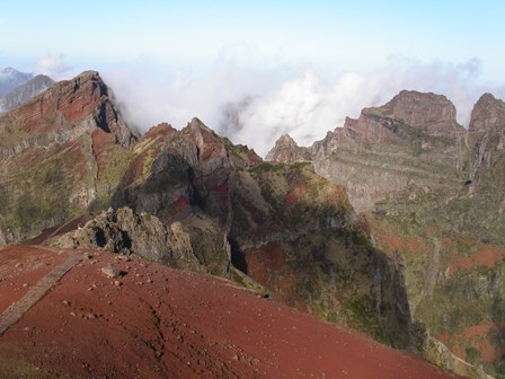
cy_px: 190
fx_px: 729
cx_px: 252
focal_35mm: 50
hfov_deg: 38.2
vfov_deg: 29.1
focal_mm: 10.3
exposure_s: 1/1000
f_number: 4.5
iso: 100
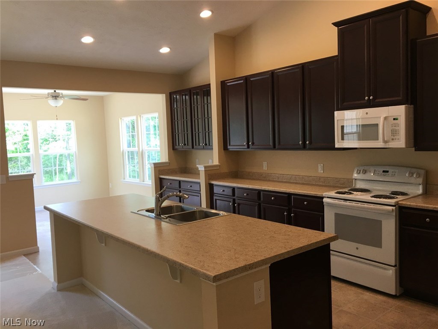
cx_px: 219
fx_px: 367
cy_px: 164
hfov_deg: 61.7
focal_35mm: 29
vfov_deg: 48.2
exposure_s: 1/40
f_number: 2.2
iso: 32
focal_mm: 4.15
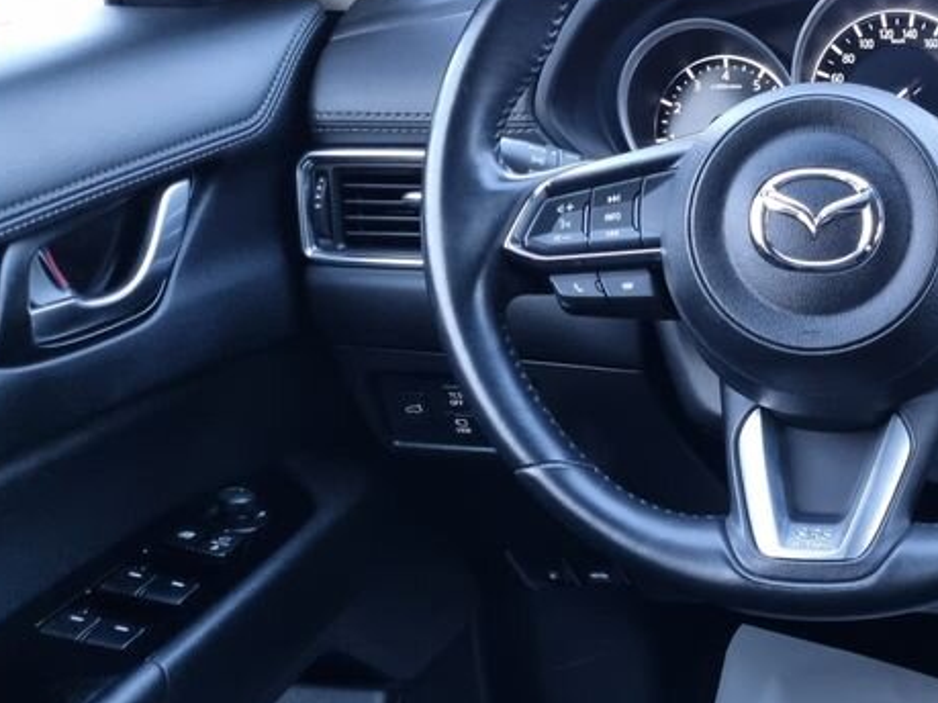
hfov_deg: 30.0
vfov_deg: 24.9
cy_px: 525
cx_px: 1020
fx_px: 1571
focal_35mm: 58
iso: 1000
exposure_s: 1/25
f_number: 1.8
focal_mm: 5.4
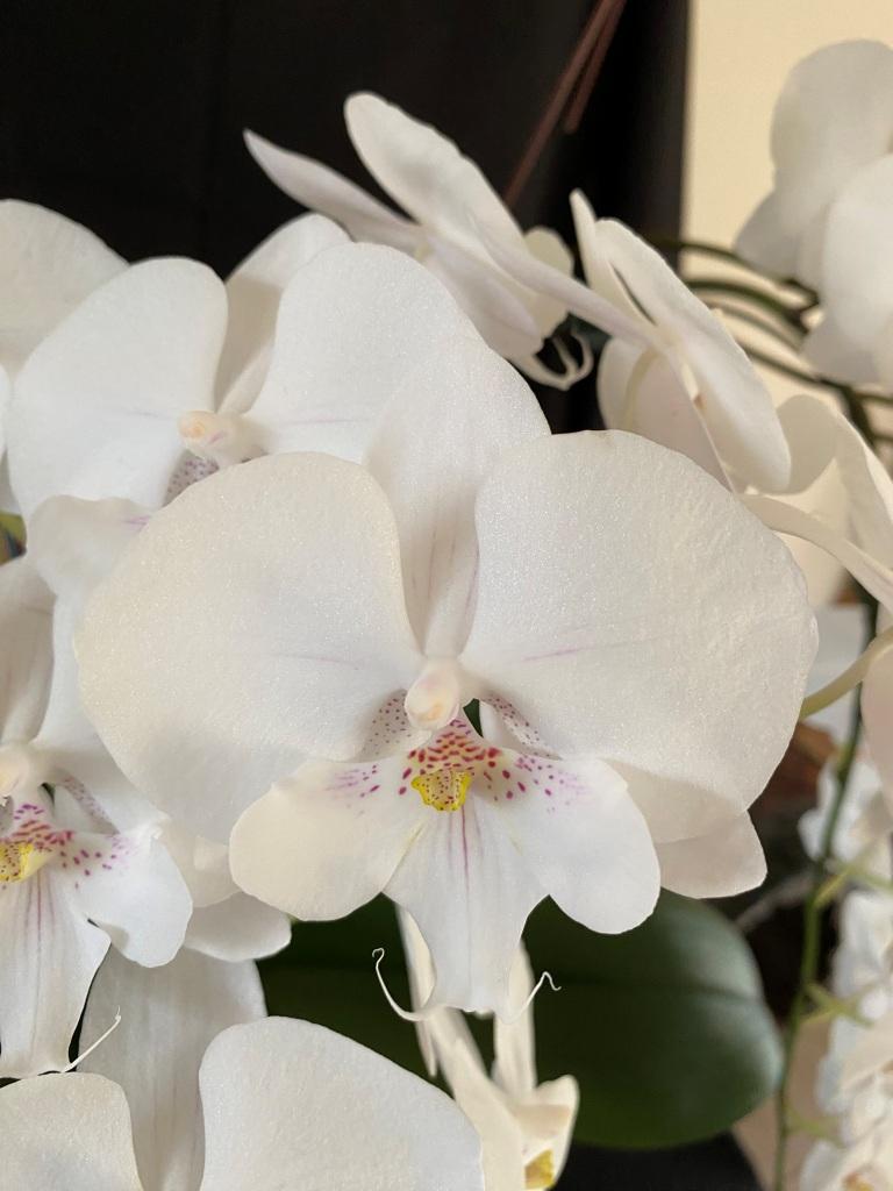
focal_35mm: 26
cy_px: 596
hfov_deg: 53.1
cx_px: 446
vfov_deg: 67.3
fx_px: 894
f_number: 1.8
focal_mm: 4.25
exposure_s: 1/60
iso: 200
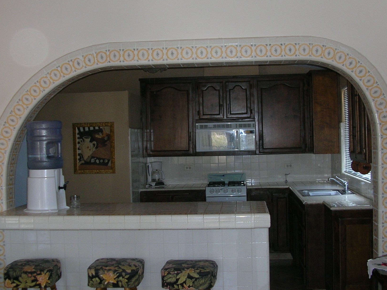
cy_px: 135
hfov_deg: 38.9
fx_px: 547
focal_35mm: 49
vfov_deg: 29.6
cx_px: 216
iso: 71
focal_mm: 5.8
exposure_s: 1/60.1
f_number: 2.8
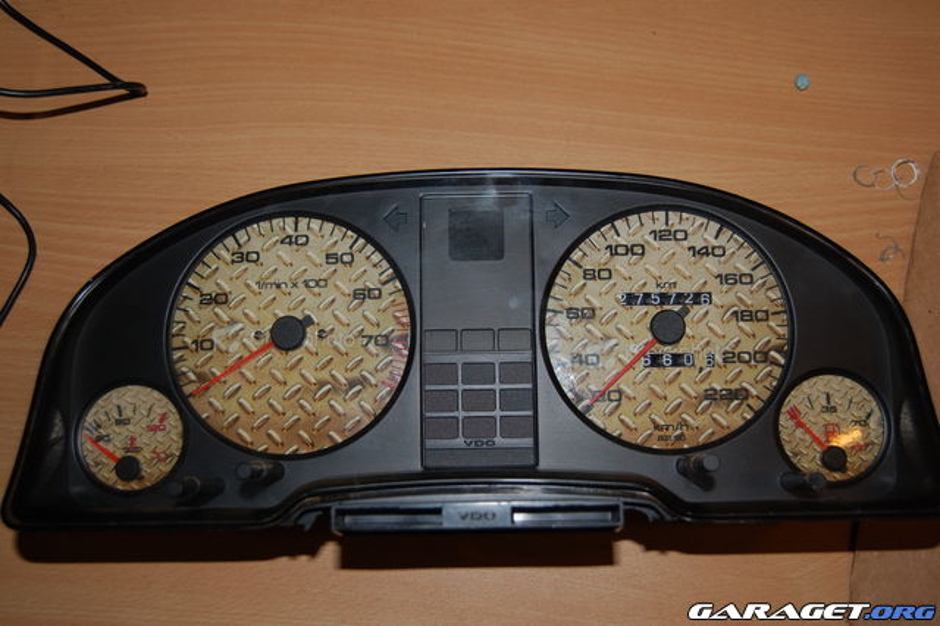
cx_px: 470
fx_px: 1018
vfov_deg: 34.2
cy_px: 313
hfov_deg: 49.6
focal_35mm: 39
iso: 200
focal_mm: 26
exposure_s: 1/60
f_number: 4.2
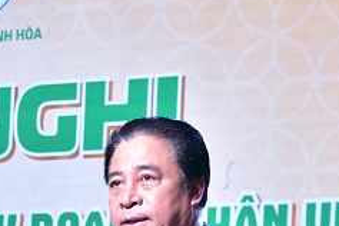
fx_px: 2627
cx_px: 57
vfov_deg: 4.9
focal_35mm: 279
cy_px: 267
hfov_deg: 7.4
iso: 6400
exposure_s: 1/125
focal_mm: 110
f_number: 8
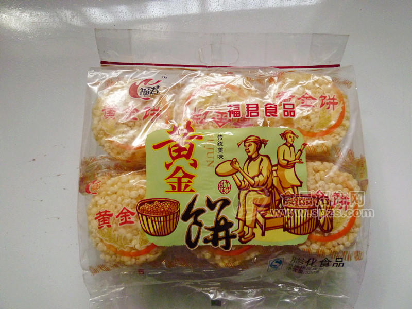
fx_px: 286
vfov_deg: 56.8
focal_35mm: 24
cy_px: 154
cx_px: 206
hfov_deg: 71.6
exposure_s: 1/500
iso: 400
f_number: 2.2
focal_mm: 4.3
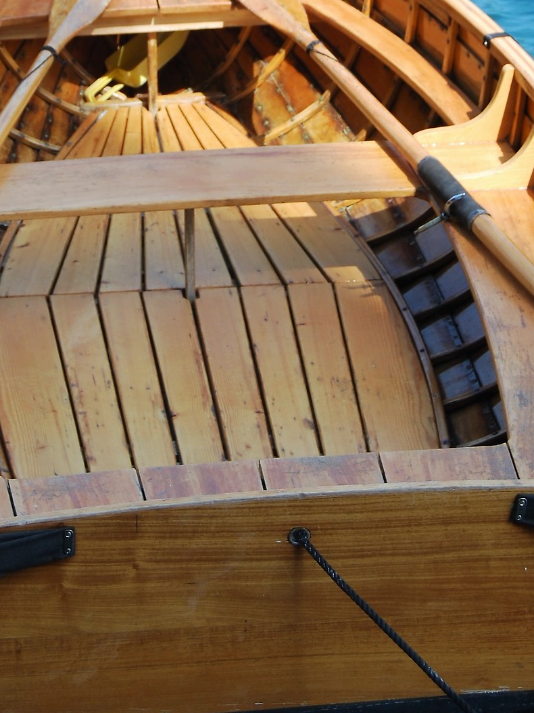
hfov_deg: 11.9
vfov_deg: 15.6
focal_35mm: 125
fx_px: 2572
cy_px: 85
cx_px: 244
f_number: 6.3
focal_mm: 38
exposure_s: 1/160
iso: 100
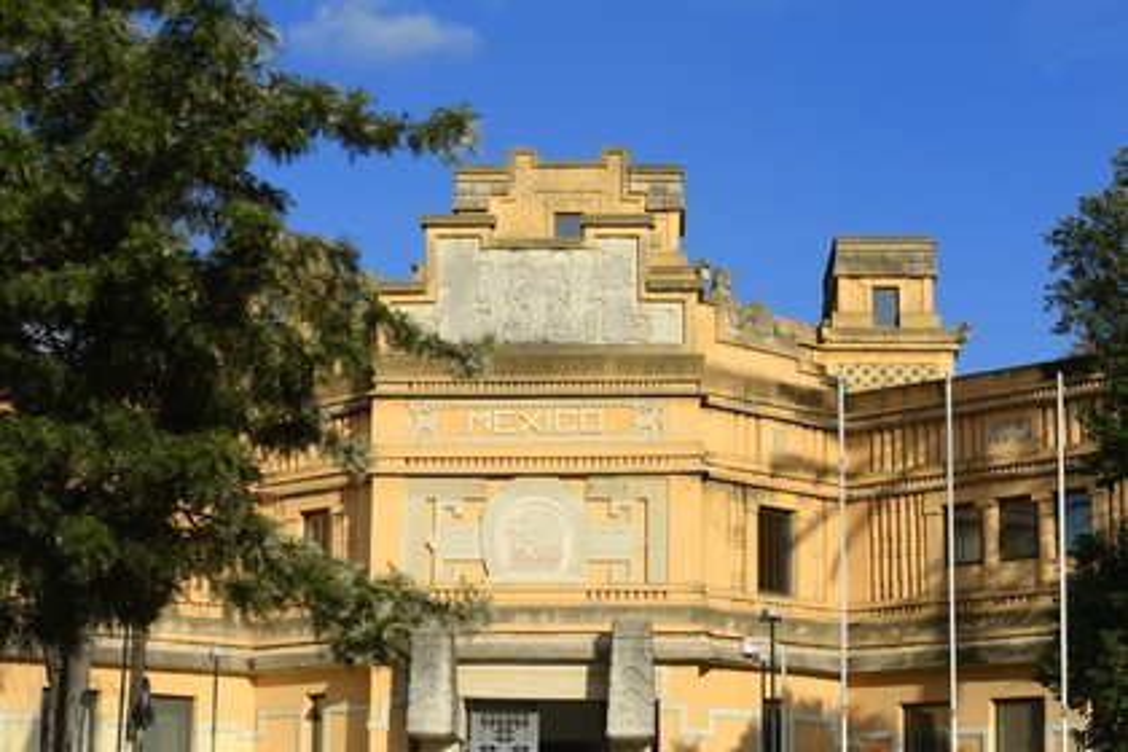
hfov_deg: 27.0
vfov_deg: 18.2
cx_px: 564
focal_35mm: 75
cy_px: 376
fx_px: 2350
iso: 200
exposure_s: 1/640
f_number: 8
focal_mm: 75
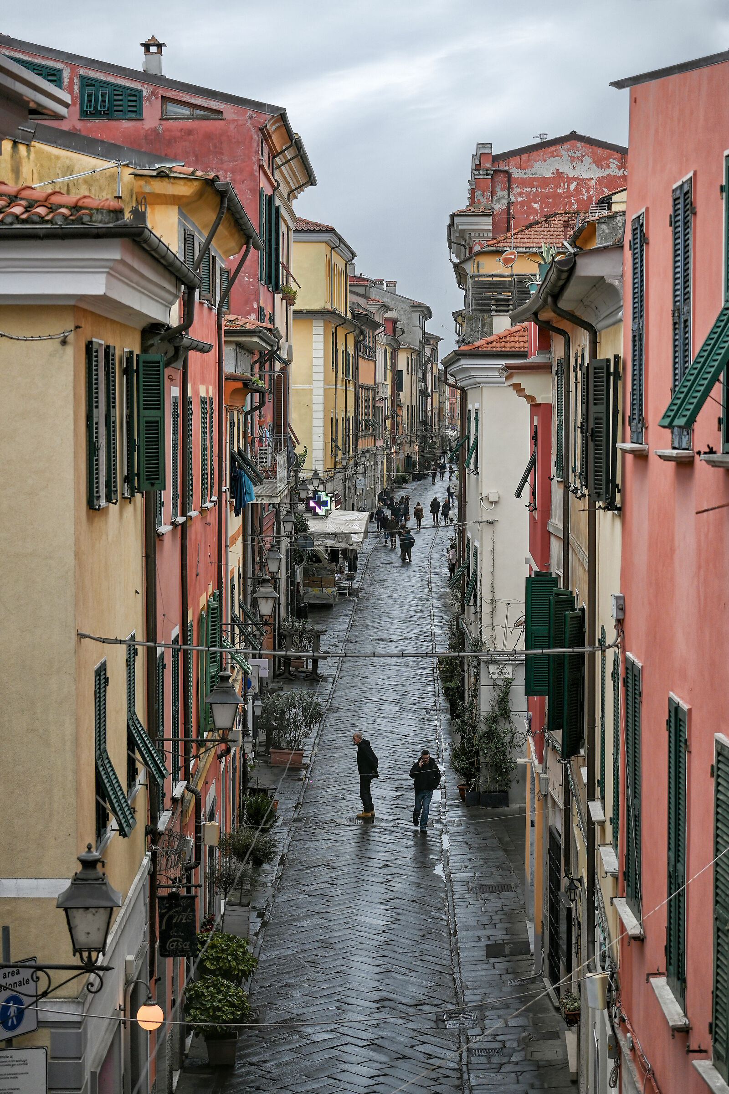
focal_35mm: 75
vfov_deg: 27.0
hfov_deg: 18.2
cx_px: 364
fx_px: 2278
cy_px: 547
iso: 140
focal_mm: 50
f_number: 4.5
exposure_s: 1/80
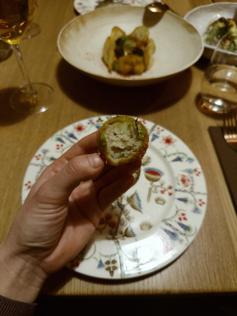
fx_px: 219
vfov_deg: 71.6
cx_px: 118
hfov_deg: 56.8
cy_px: 158
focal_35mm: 24
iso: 400
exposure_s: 1/50
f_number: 1.78
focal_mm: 6.76
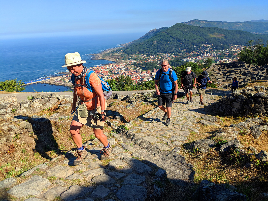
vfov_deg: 51.4
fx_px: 209
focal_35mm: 27
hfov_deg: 65.3
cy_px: 100
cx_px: 134
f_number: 1.8
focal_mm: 4.44
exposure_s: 1/2924
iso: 53
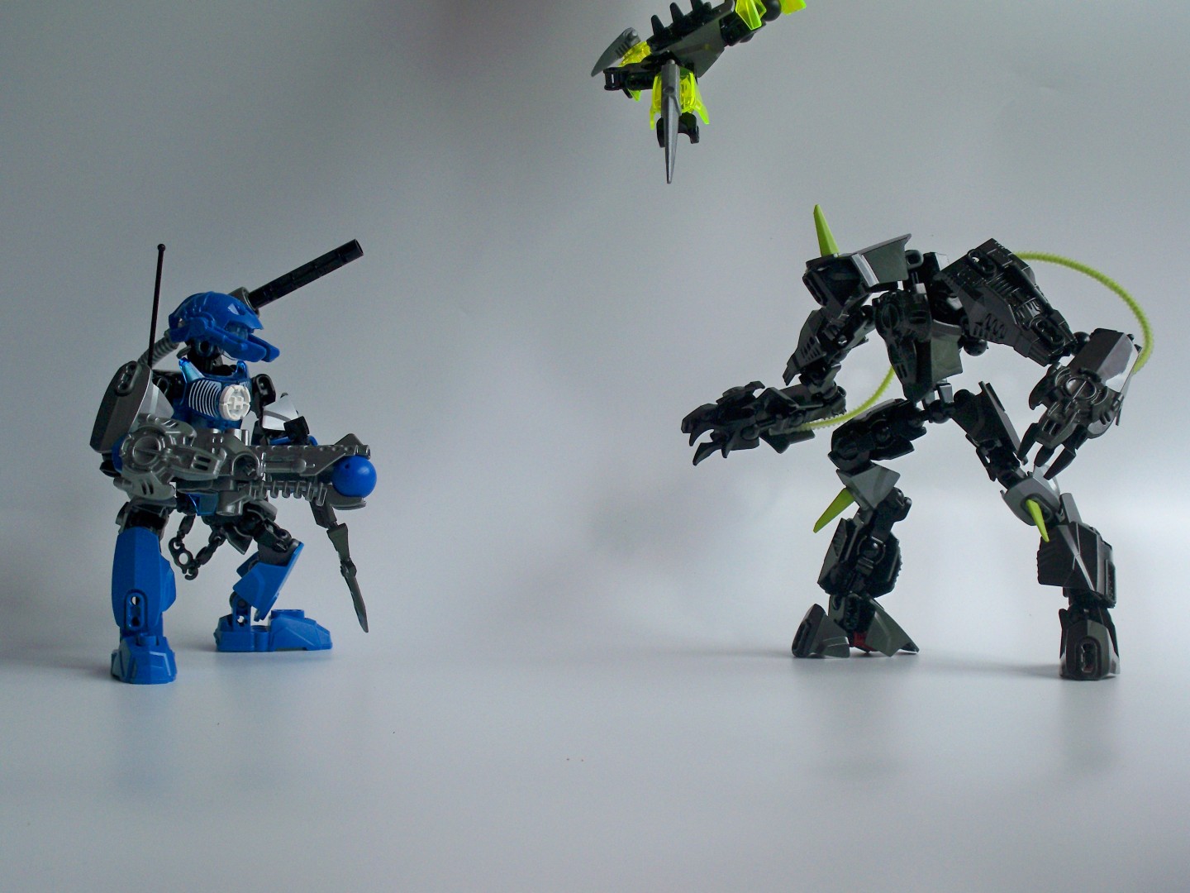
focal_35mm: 44
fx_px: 1513
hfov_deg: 42.9
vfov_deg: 32.9
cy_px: 446
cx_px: 595
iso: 100
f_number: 3.5
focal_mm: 7.8
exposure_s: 1/320
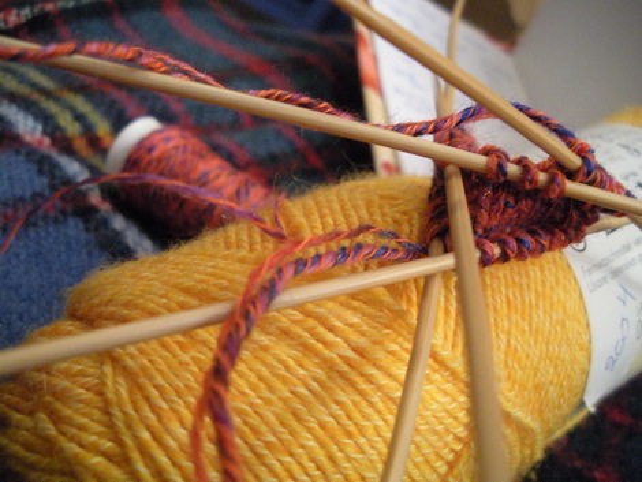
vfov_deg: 39.7
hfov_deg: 51.3
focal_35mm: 36
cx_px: 321
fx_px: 668
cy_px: 241
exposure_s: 1/8
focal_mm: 6.3
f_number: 3.5
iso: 629
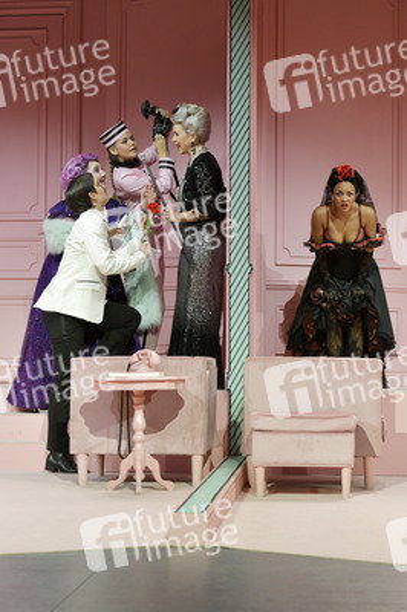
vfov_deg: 25.4
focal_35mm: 80
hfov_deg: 17.0
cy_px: 306
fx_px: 1359
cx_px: 204
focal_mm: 80
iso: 2000
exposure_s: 1/200
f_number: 6.3
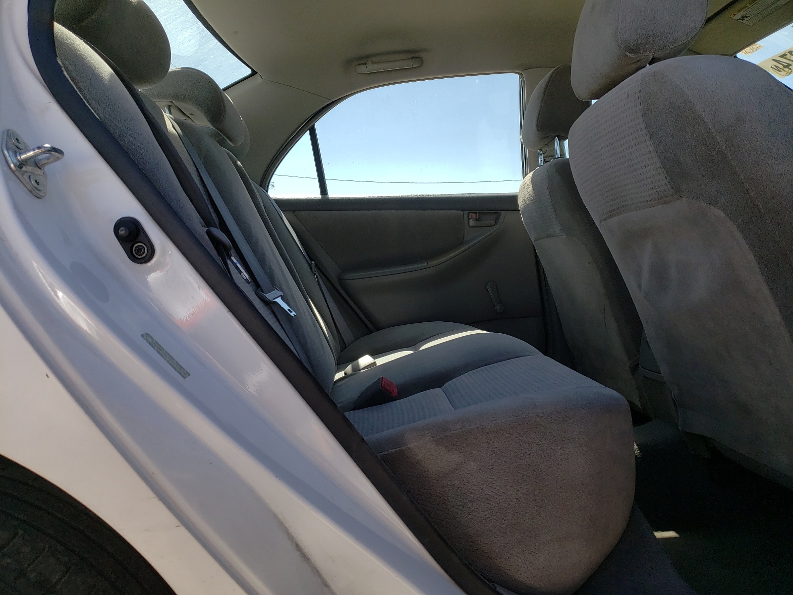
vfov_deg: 53.1
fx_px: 596
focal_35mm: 26
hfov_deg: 67.3
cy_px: 298
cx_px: 396
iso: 50
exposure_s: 1/1667
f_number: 1.5
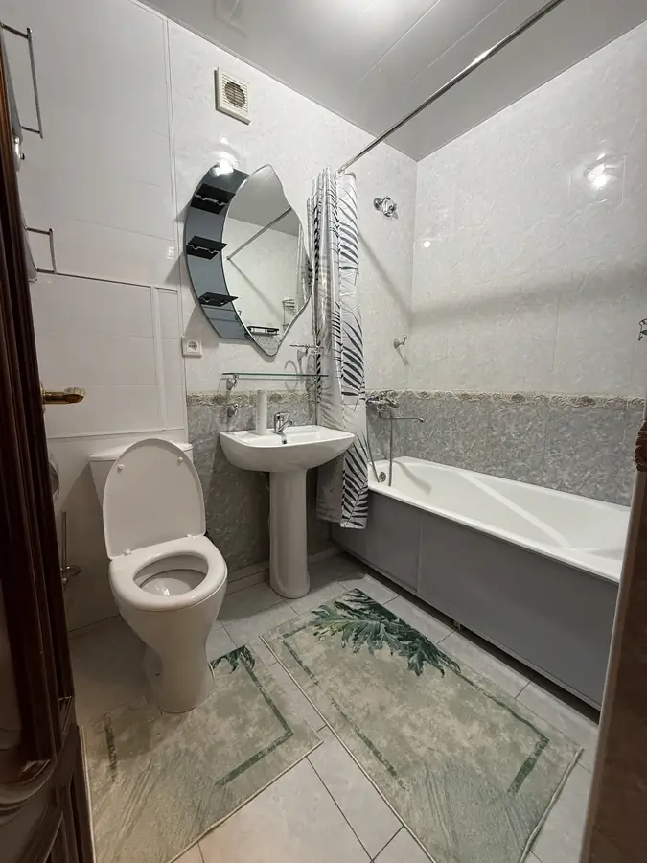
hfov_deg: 85.7
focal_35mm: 14
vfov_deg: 102.1
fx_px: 349
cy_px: 432
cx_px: 324
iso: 320
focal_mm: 2.22
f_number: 2.2
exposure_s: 1/50
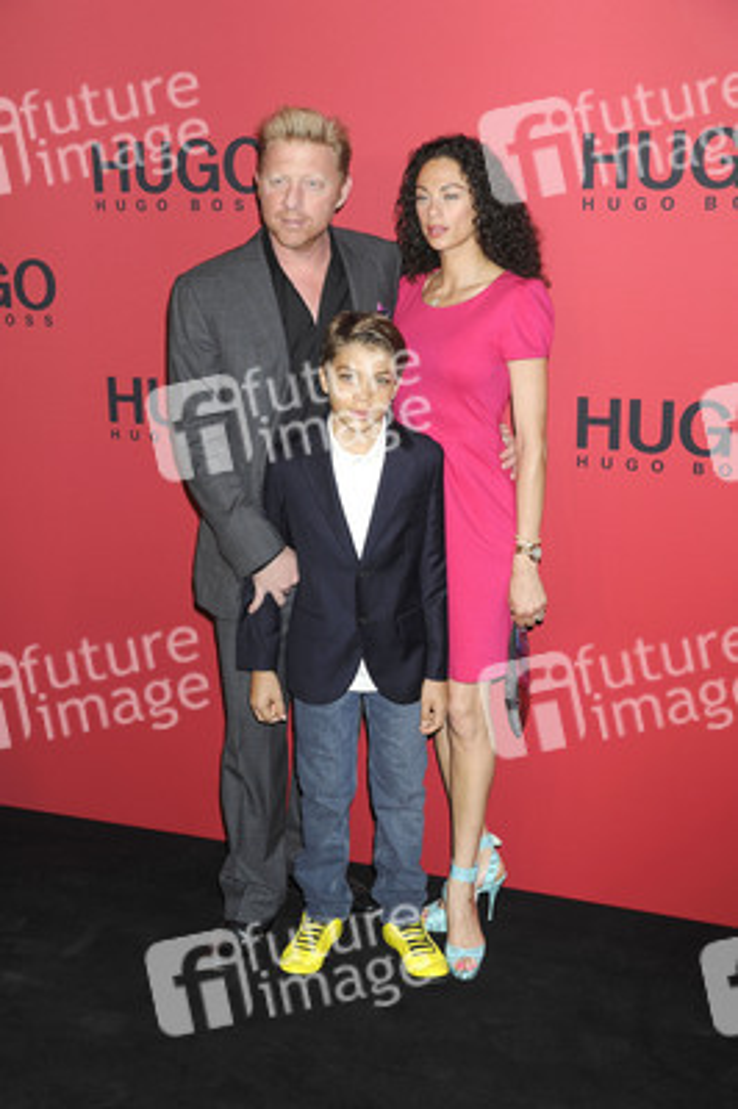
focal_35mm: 48
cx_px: 369
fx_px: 1478
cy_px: 554
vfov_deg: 41.1
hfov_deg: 28.0
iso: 400
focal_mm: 48
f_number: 5.6
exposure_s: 1/160
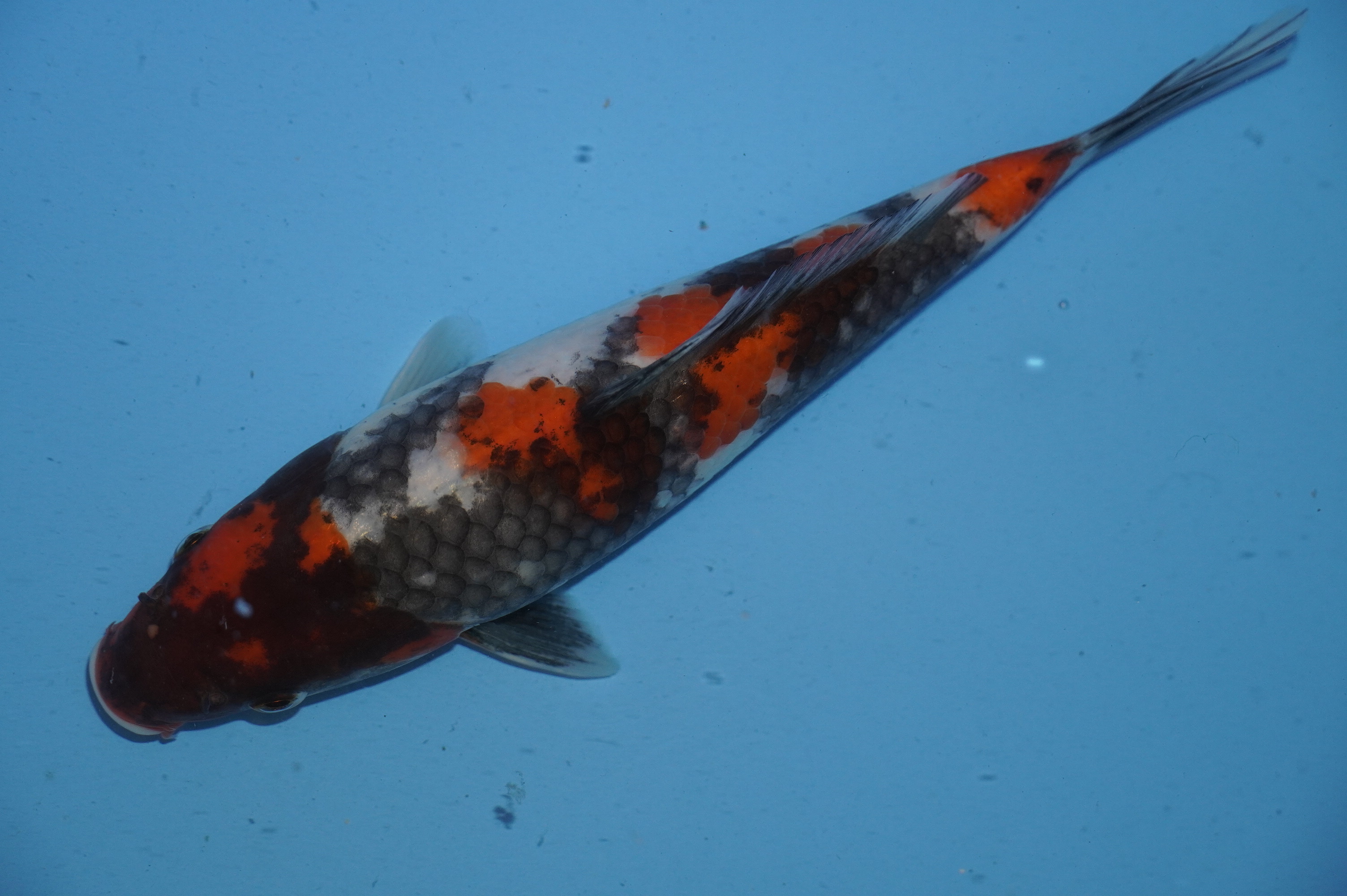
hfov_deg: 20.6
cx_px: 674
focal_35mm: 99
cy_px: 448
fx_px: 3701
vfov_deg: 13.8
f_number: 5.6
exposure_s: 1/100
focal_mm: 66
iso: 800
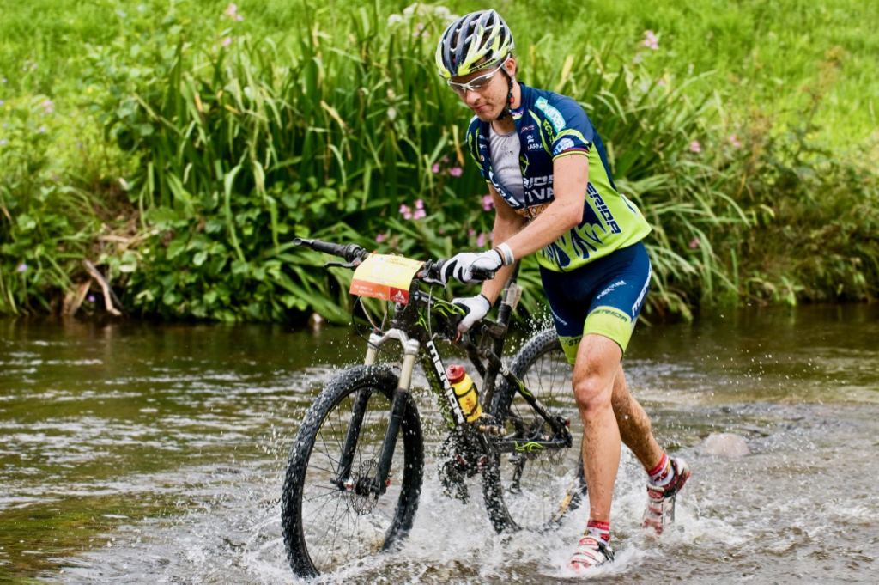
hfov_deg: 13.4
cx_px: 440
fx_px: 3733
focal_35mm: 153
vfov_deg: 9.0
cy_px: 292
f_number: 5
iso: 200
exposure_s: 1/320
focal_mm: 102
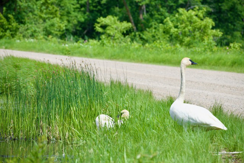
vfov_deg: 5.4
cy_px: 82
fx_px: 1729
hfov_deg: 8.1
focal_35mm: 255
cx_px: 122
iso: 800
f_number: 7.1
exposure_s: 1/3200
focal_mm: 170
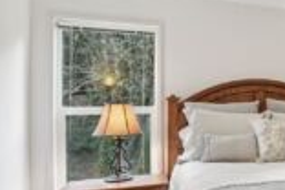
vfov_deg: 32.5
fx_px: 325
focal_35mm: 41
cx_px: 334
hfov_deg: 37.2
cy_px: 114
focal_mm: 16
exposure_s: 1/13
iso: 400
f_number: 8
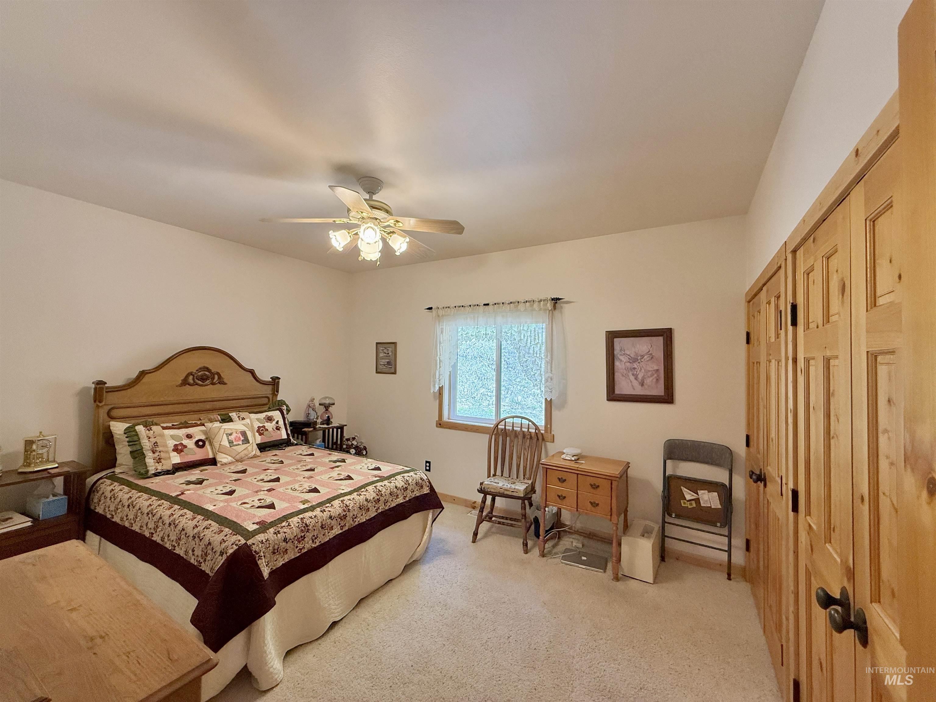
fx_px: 379
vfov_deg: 85.7
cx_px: 468
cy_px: 351
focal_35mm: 14
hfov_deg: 102.1
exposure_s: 1/120
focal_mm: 2.22
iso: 200
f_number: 2.2
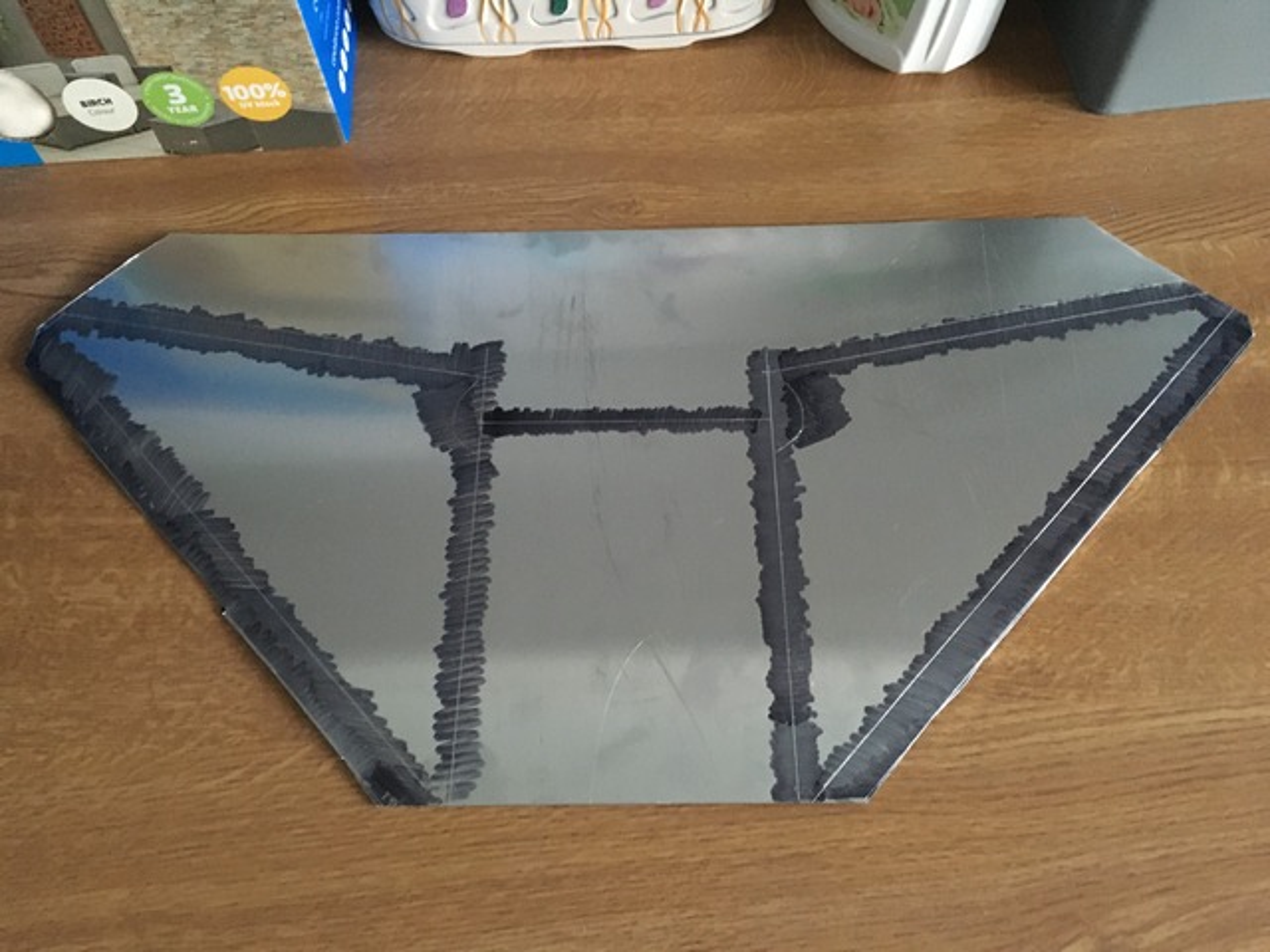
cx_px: 635
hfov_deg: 61.7
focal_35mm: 29
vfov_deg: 48.2
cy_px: 476
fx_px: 1064
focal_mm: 4.15
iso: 500
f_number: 2.2
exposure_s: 1/17
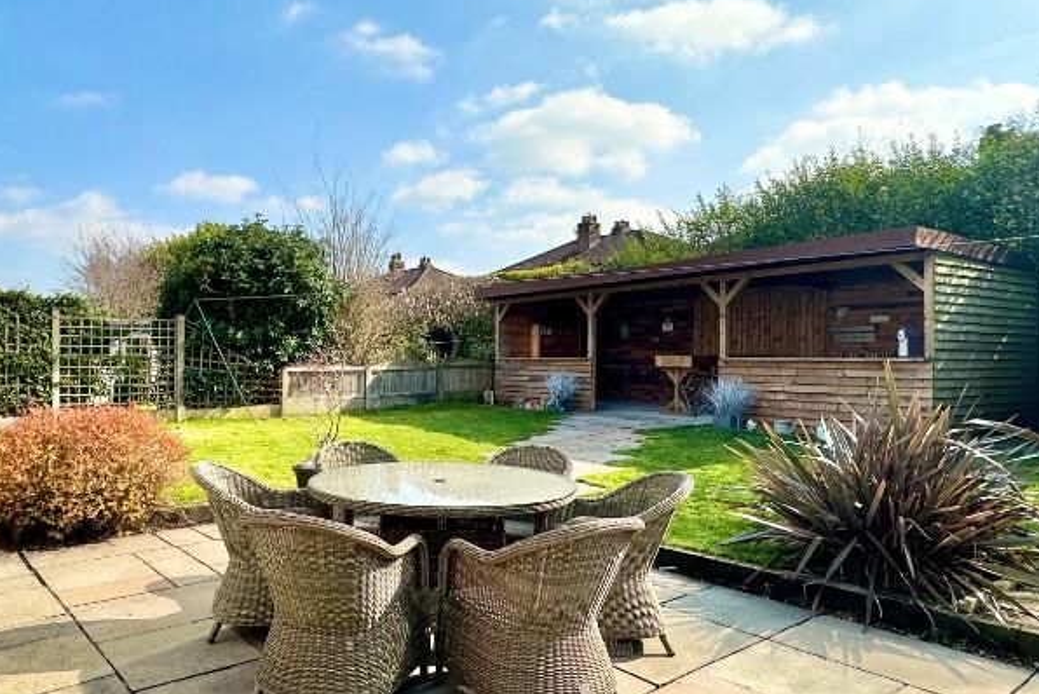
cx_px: 408
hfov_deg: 70.6
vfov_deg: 51.3
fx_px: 722
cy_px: 363
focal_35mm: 25
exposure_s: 1/1667
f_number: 2.2
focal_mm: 2.22
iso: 40
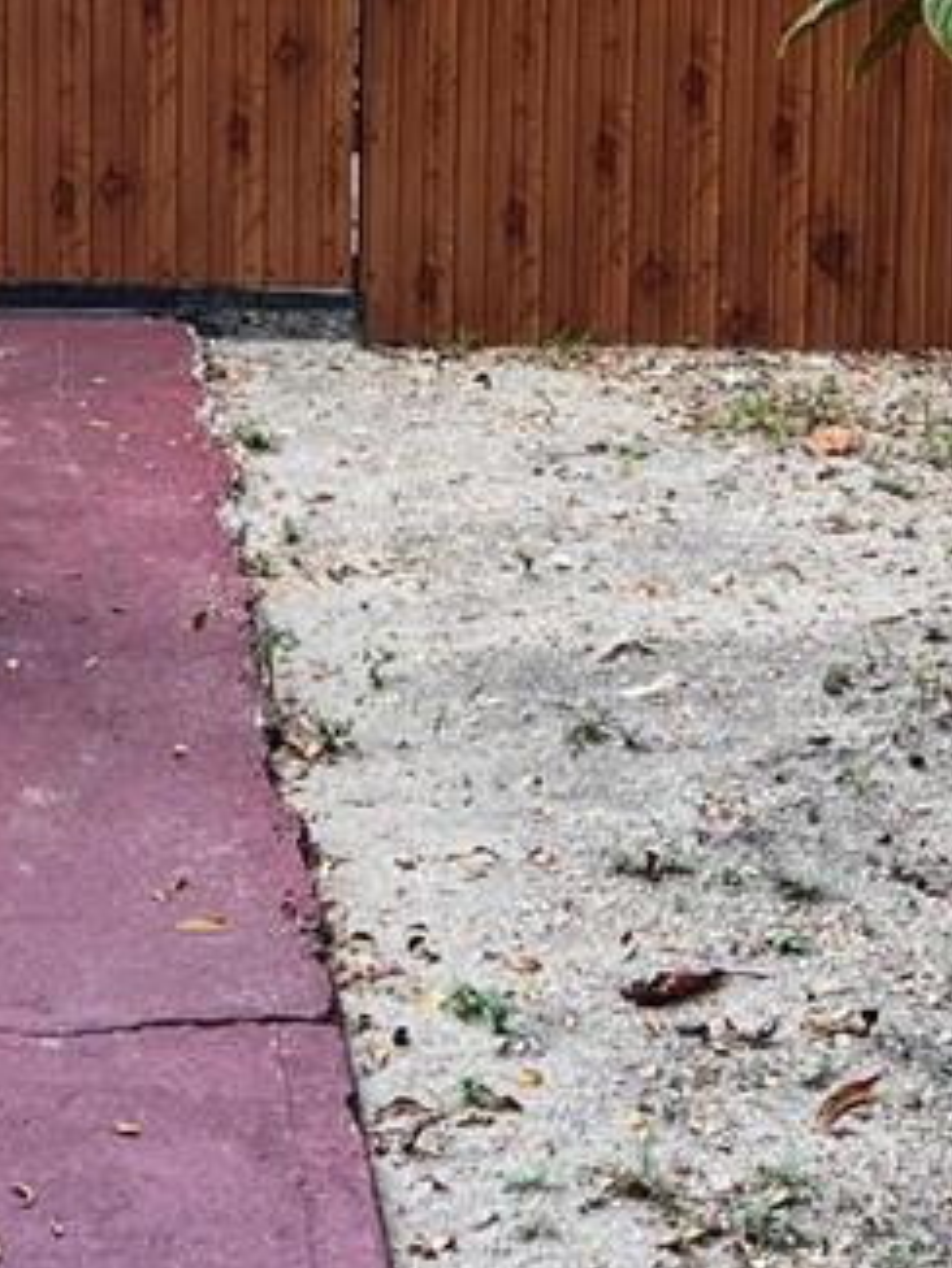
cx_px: -35
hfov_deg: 15.1
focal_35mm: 96
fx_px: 3518
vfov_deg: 19.9
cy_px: 27
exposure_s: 1/353
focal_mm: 5.7
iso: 50
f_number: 1.5
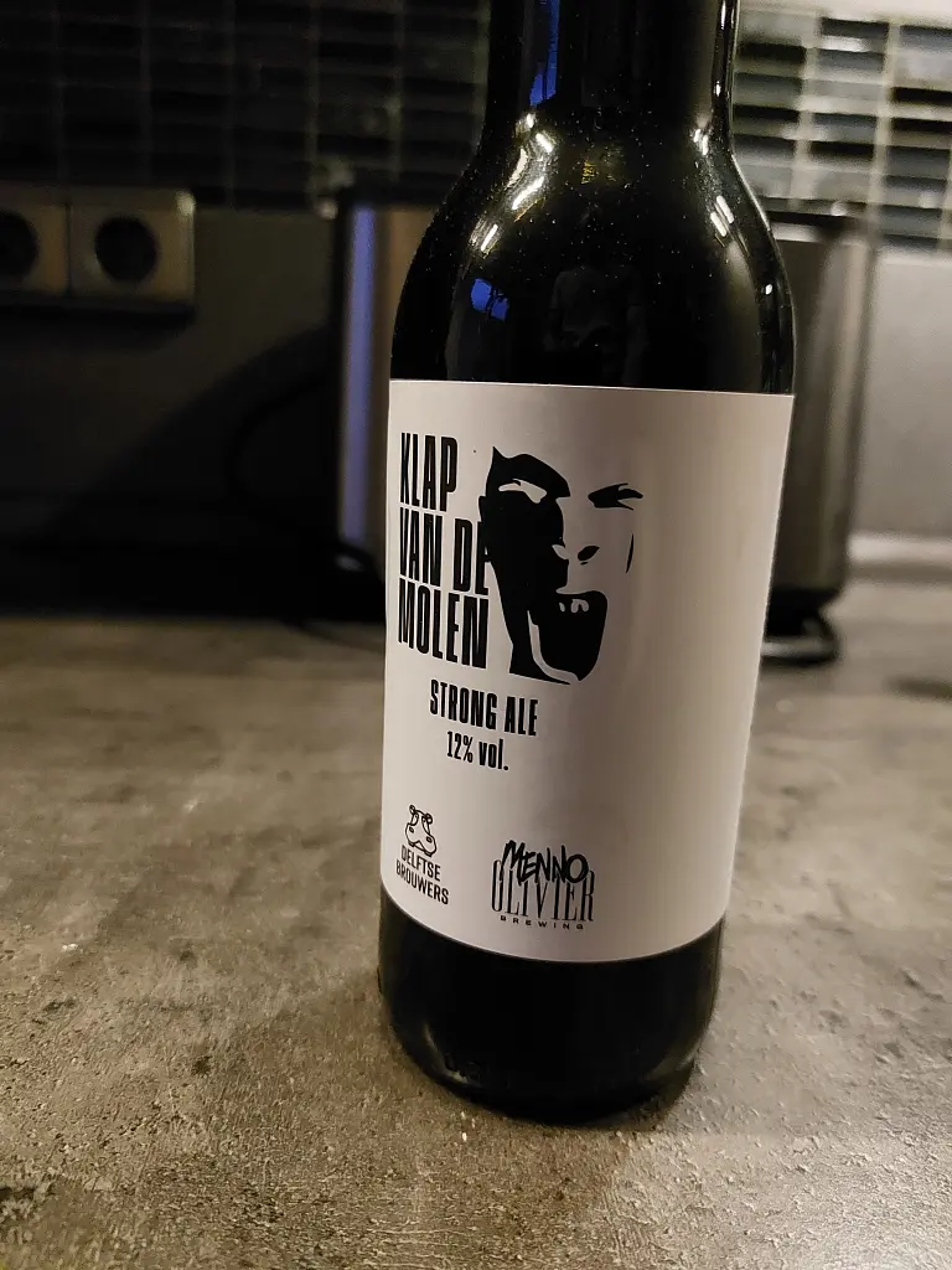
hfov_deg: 56.8
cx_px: 476
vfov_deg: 71.6
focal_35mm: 24
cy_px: 635
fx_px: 880
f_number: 1.8
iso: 1250
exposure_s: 1/25
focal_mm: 5.23
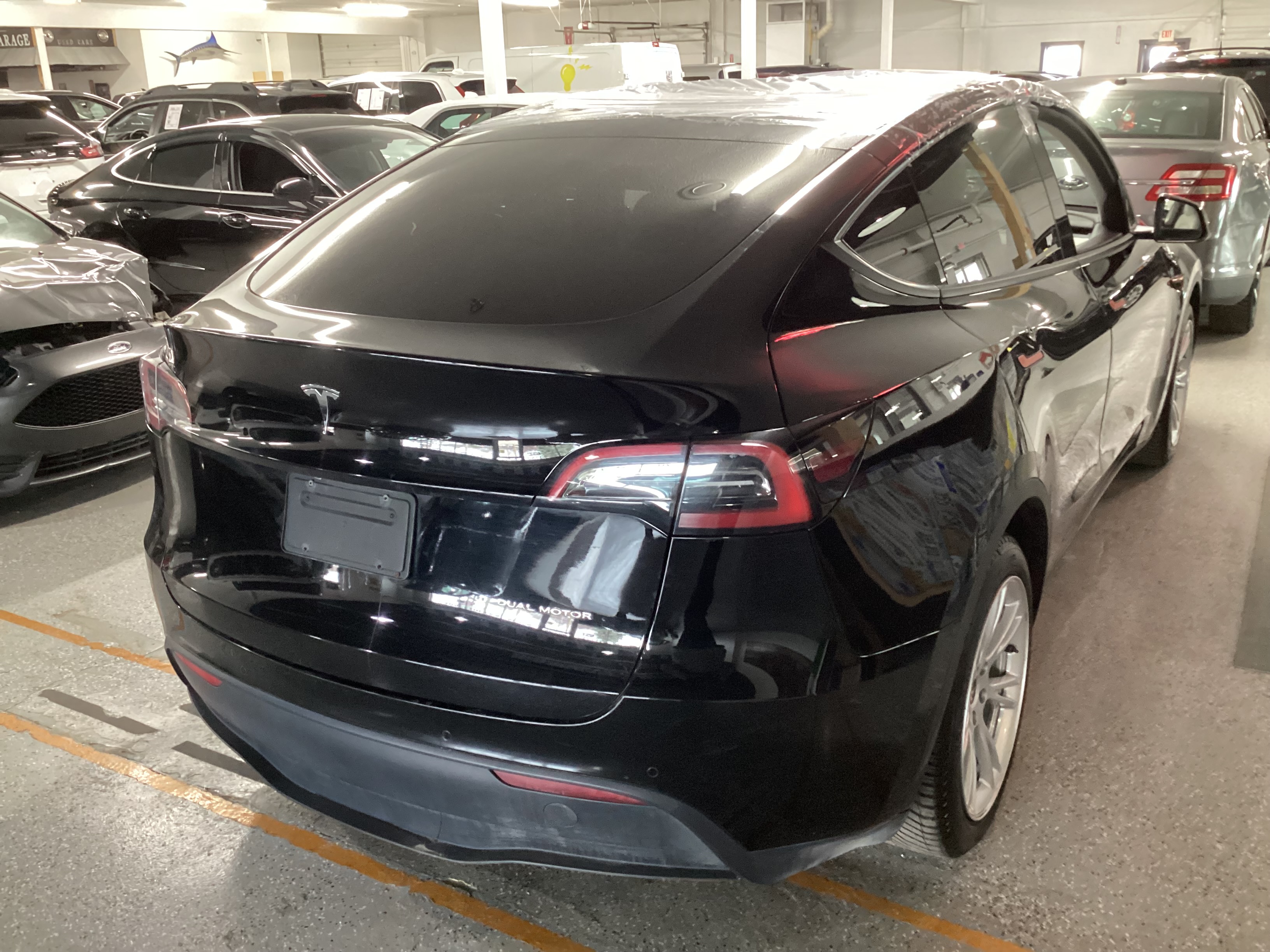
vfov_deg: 45.4
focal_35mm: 31
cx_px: 635
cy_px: 476
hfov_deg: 58.4
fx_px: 1137
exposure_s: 1/30
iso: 400
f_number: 2.4
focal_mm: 3.3
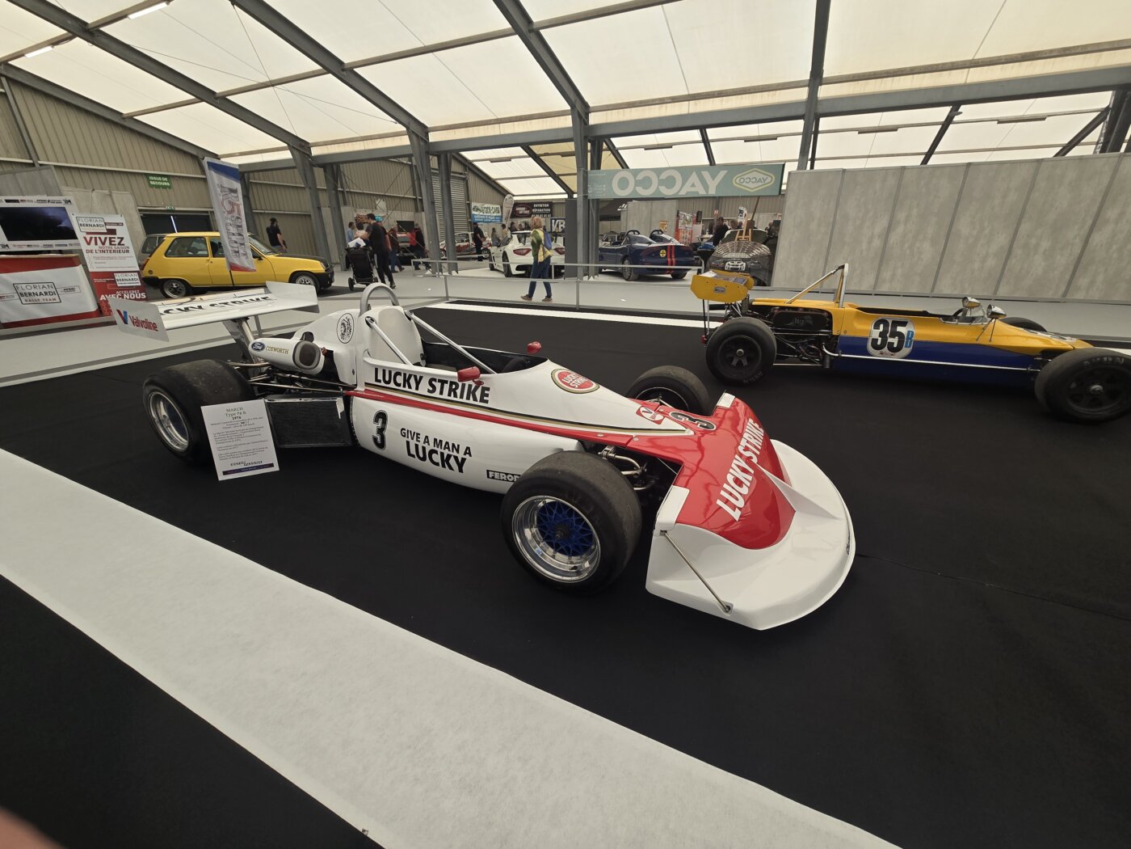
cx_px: 566
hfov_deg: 106.2
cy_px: 424
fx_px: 425
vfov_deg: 89.9
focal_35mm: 13
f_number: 2.2
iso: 50
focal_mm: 2.2
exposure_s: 1/290
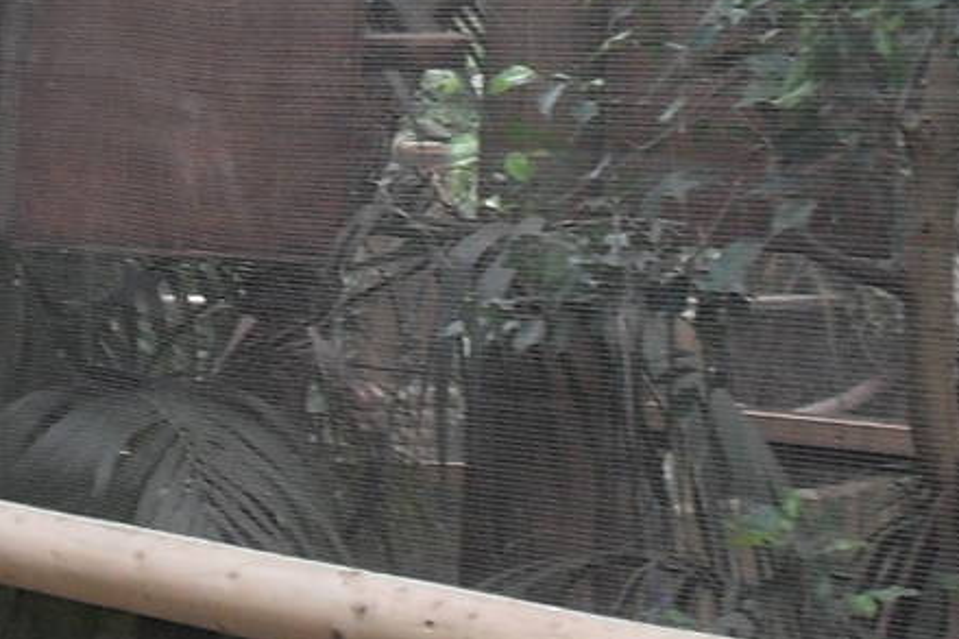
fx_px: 3728
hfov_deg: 14.7
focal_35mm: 140
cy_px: -61
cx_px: 521
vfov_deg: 9.7
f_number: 2.8
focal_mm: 6.3
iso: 100
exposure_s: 1/60
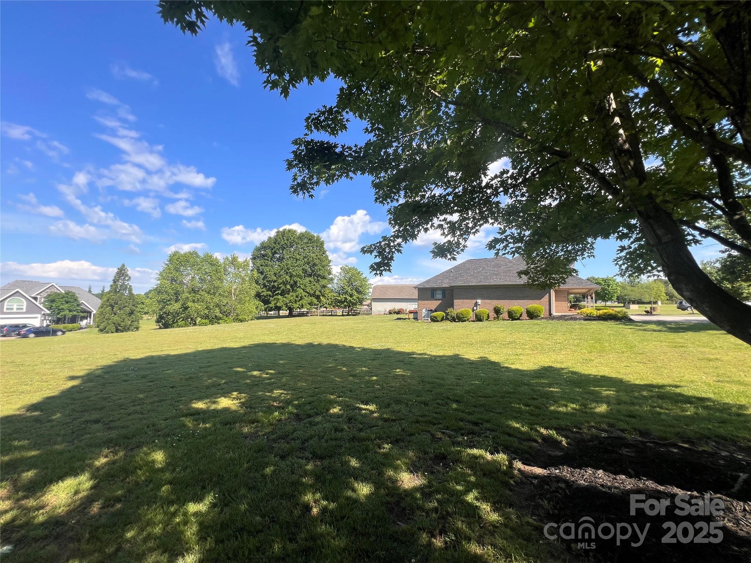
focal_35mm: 13
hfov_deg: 106.2
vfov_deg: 89.9
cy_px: 282
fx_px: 282
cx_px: 376
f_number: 1.8
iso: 32
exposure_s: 1/1054
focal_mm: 1.57
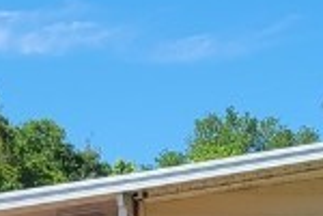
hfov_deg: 11.1
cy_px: 212
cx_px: 263
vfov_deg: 7.4
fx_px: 1660
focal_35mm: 185
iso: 40
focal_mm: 5.4
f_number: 1.8
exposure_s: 1/1780
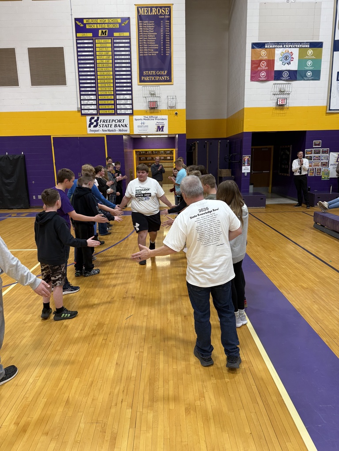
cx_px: 170
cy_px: 226
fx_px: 313
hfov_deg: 56.8
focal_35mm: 24
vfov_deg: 71.6
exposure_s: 1/60
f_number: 1.78
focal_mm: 6.76
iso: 160
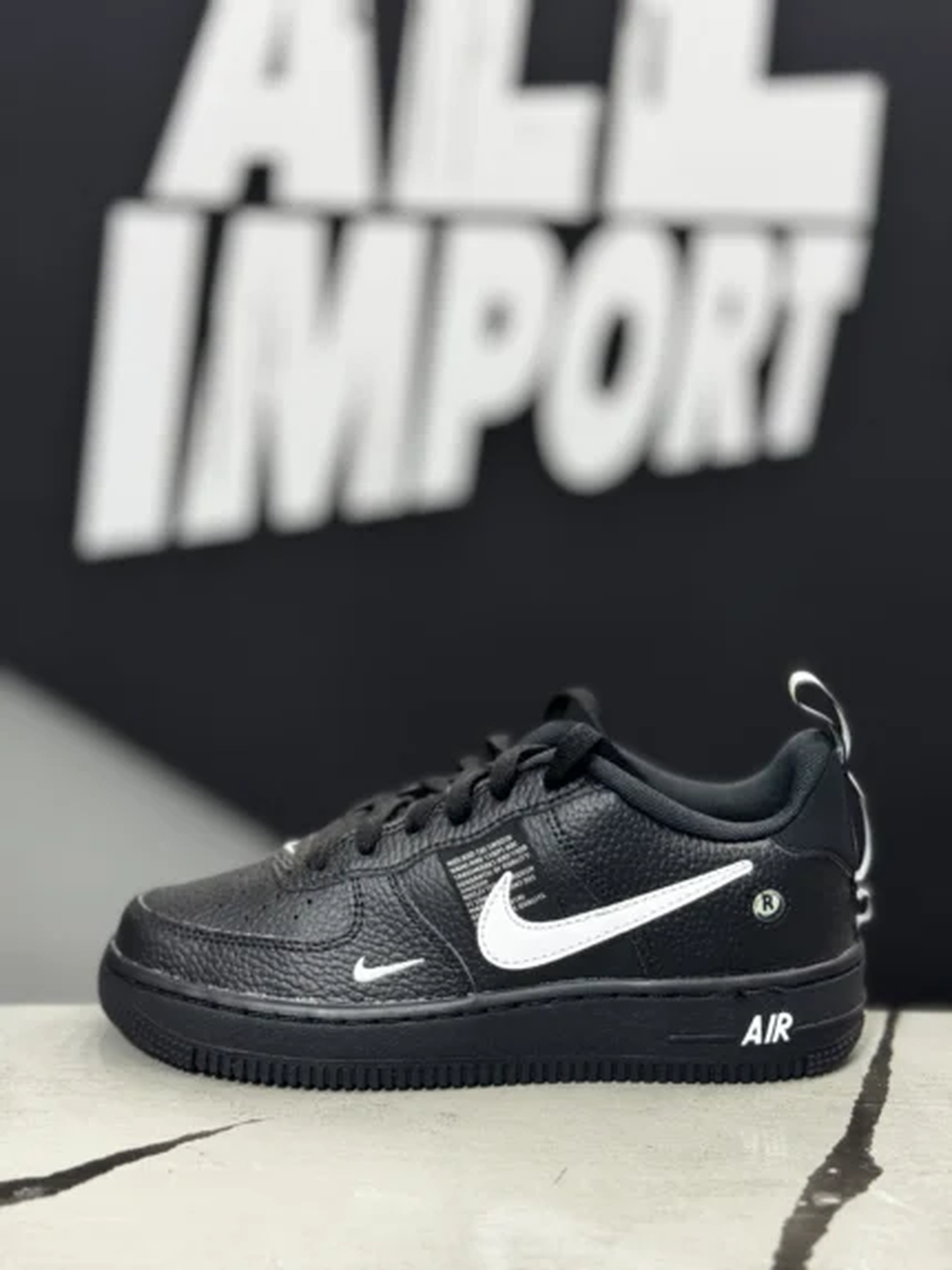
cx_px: 476
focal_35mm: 48
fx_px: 1759
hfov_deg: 30.3
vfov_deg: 39.6
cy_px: 635
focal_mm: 6.76
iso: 200
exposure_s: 1/40
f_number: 1.78
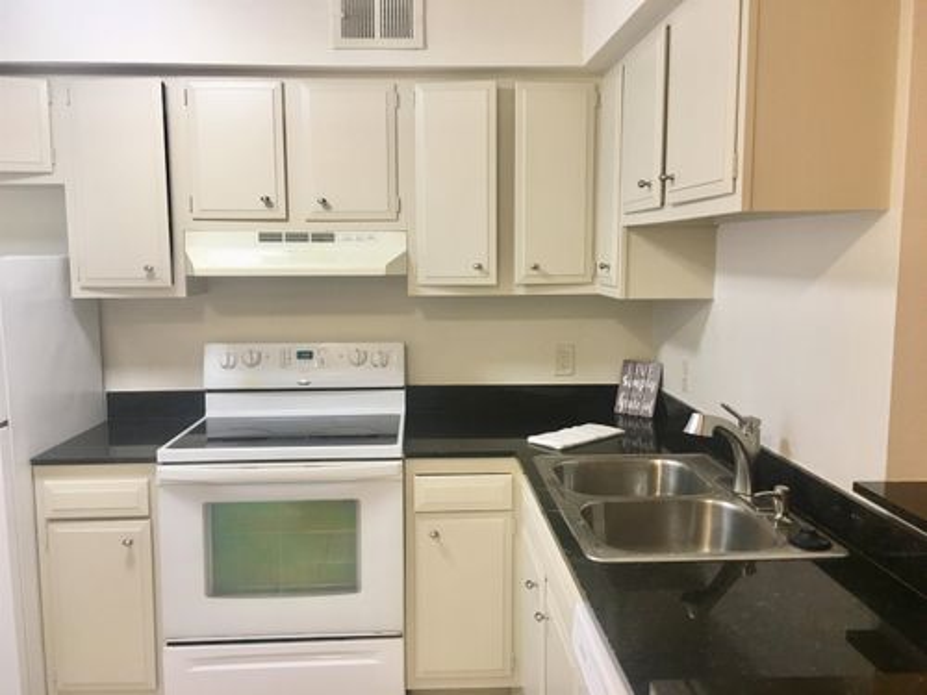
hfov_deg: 61.7
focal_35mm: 29
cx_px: 464
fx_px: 777
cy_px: 348
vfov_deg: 48.2
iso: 40
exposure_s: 1/15
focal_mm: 4.15
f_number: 2.2
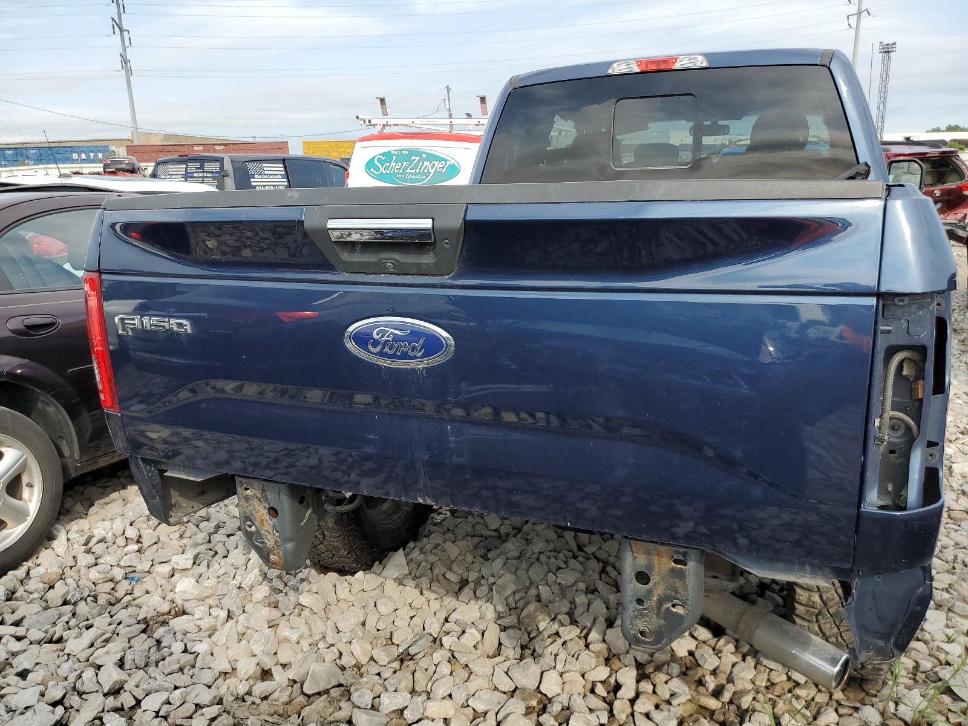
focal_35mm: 26
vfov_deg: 53.1
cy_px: 363
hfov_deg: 67.3
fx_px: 727
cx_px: 484
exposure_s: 1/1111
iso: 50
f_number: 1.5
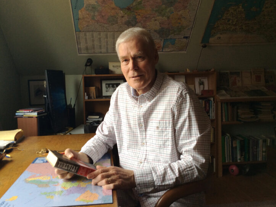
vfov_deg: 41.7
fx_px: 271
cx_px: 134
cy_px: 97
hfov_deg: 54.0
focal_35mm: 34
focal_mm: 3.3
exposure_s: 1/50
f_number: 2.4
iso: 32
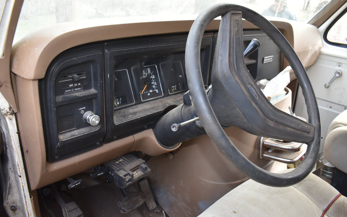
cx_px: 171
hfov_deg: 66.5
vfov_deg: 44.5
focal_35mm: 28
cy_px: 108
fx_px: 265
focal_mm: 18
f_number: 5
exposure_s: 1/200
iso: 720
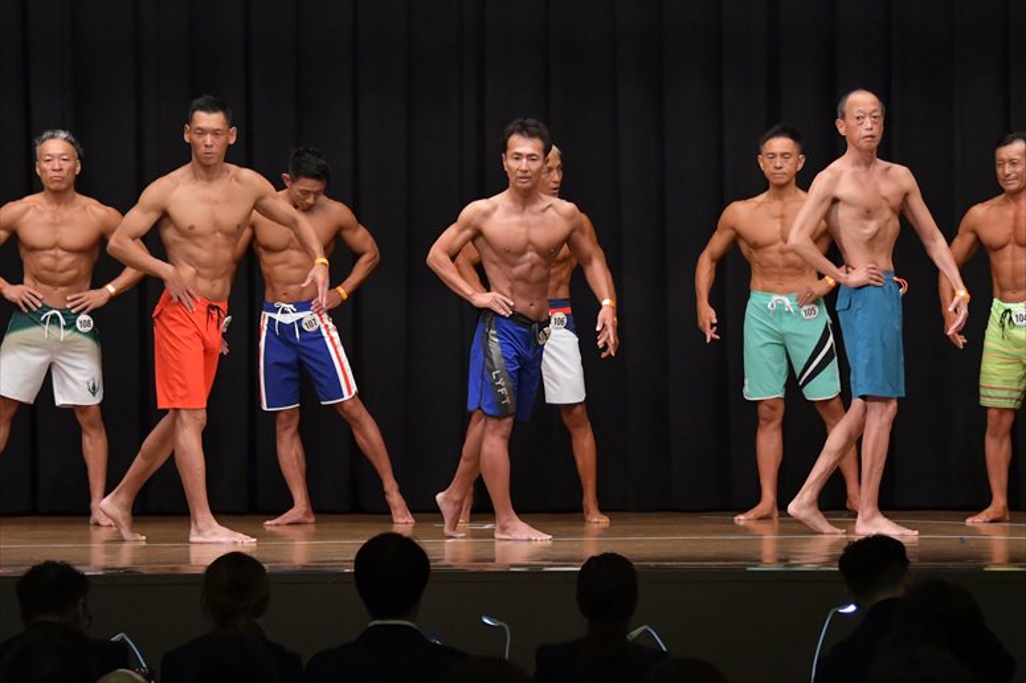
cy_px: 342
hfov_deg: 13.1
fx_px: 4472
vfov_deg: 8.7
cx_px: 513
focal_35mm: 157
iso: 6400
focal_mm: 105
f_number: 5.6
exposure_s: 1/400
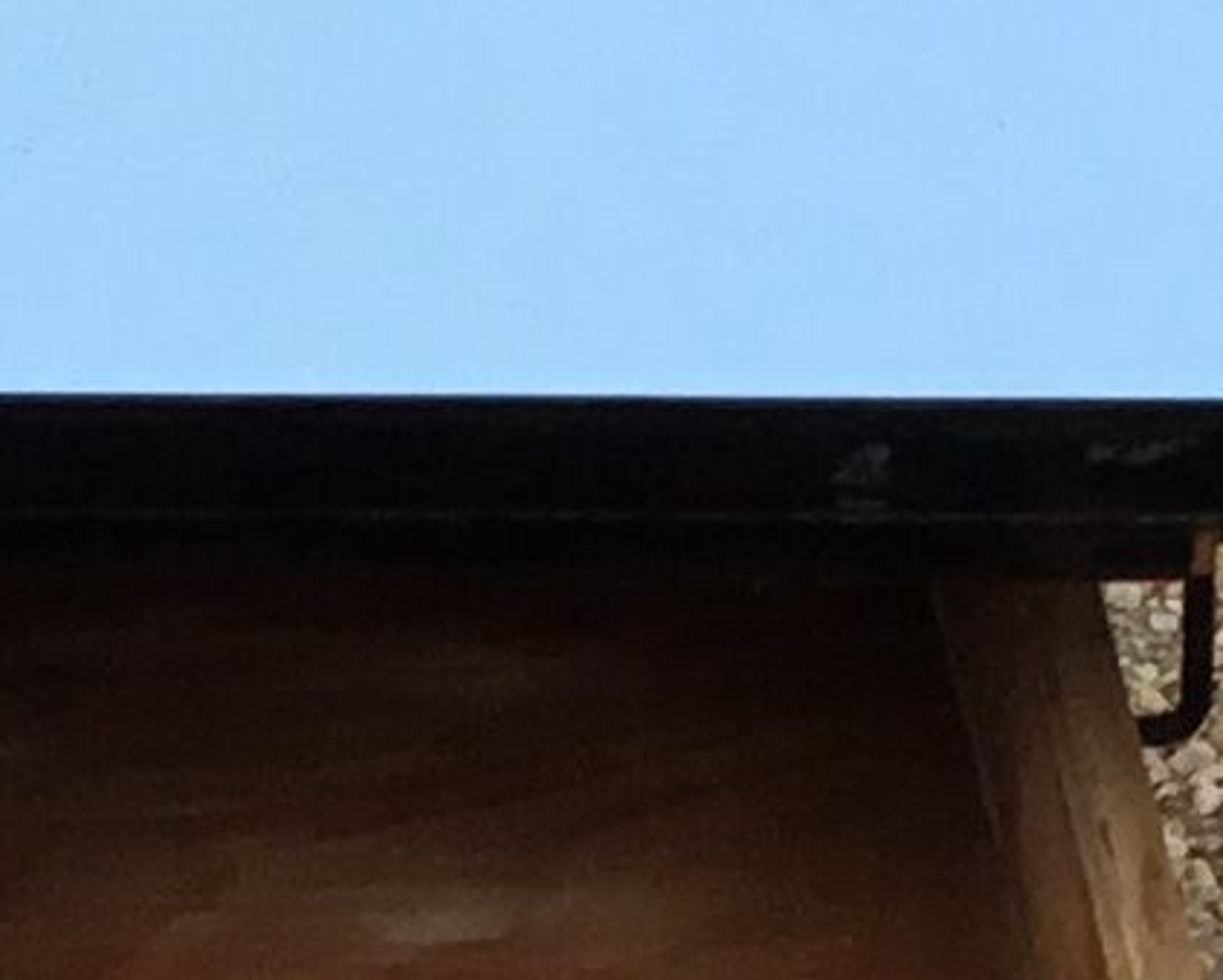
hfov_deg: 8.2
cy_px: 806
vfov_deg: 6.6
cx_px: -75
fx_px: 8474
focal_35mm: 234
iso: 25
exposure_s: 1/348
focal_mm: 3.3
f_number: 2.4
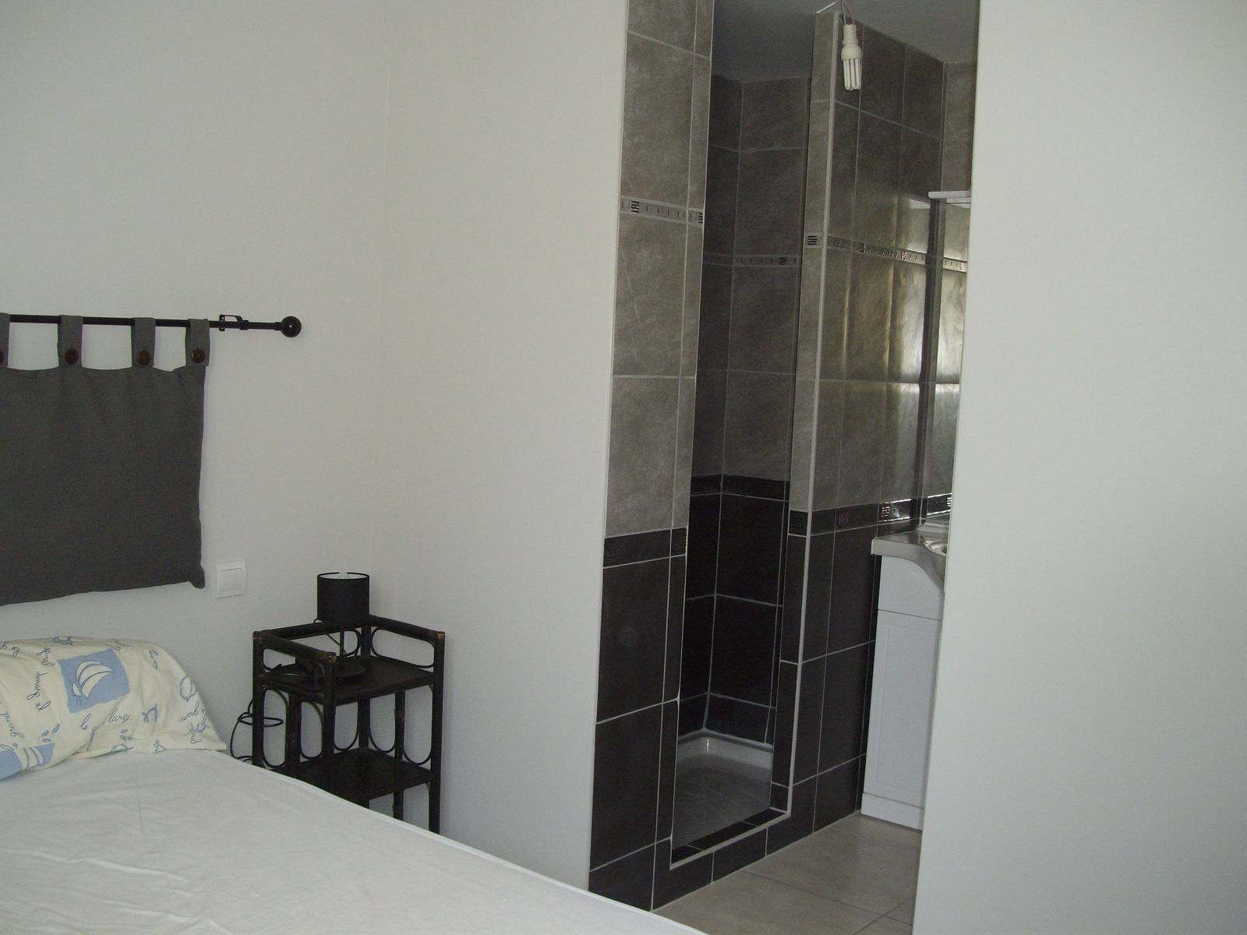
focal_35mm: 36
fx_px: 1297
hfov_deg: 51.4
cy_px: 468
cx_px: 624
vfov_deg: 39.7
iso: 160
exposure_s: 1/50
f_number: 2.7
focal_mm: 6
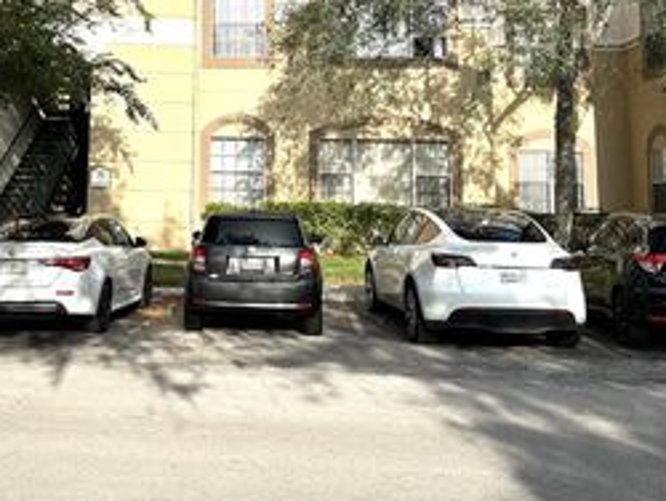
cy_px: 60
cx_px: 189
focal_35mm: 48
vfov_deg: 29.2
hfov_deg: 38.9
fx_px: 924
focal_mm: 6.86
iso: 80
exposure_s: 1/3472
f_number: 1.78
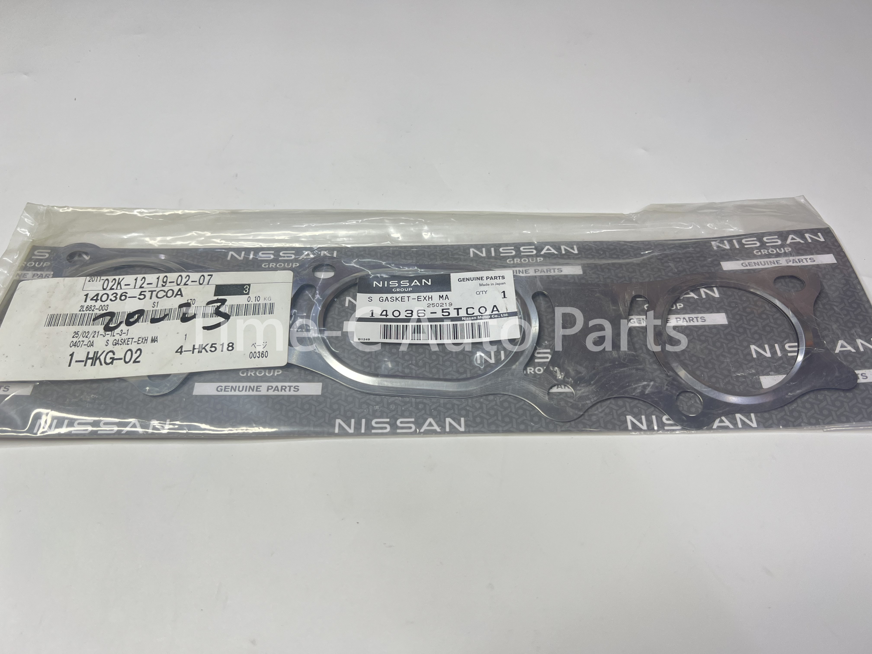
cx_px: 436
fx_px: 655
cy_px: 327
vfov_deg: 53.1
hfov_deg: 67.3
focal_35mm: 26
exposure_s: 1/121
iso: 100
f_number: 1.5
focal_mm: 5.7
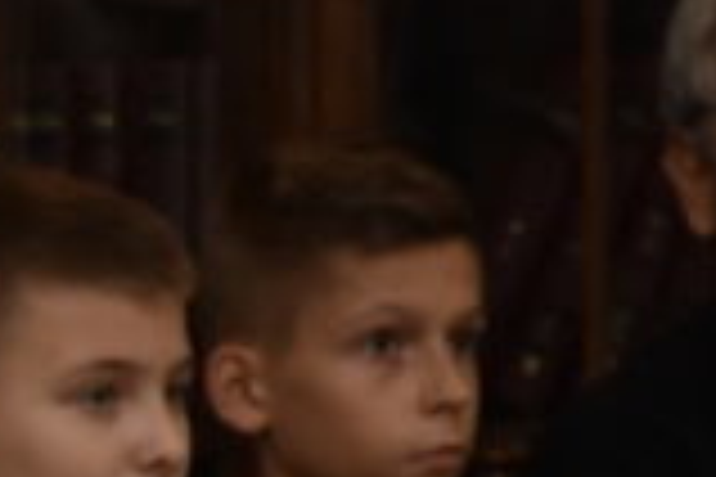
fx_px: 12389
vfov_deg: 2.2
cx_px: -522
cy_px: 891
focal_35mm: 623
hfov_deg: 3.3
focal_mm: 105
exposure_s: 1/320
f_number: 5.6
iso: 800
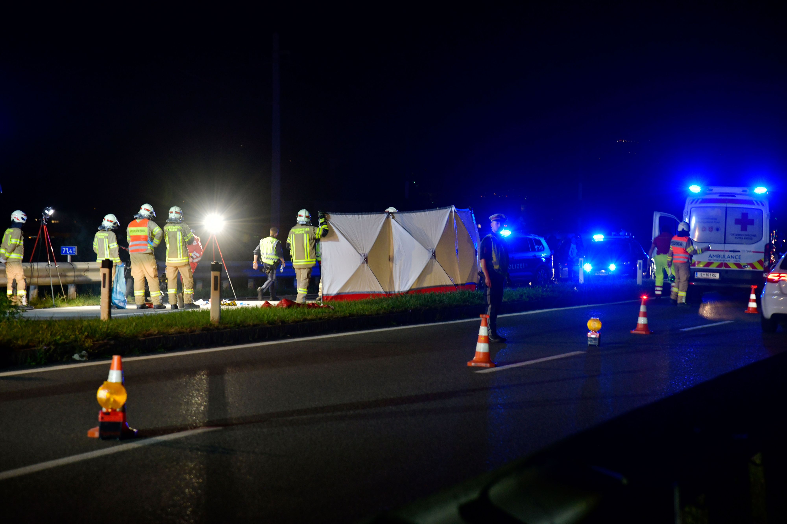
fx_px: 2623
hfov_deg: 17.1
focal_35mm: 120
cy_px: 262
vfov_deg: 11.4
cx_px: 394
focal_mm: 120
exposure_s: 1/30
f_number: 5.6
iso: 1000
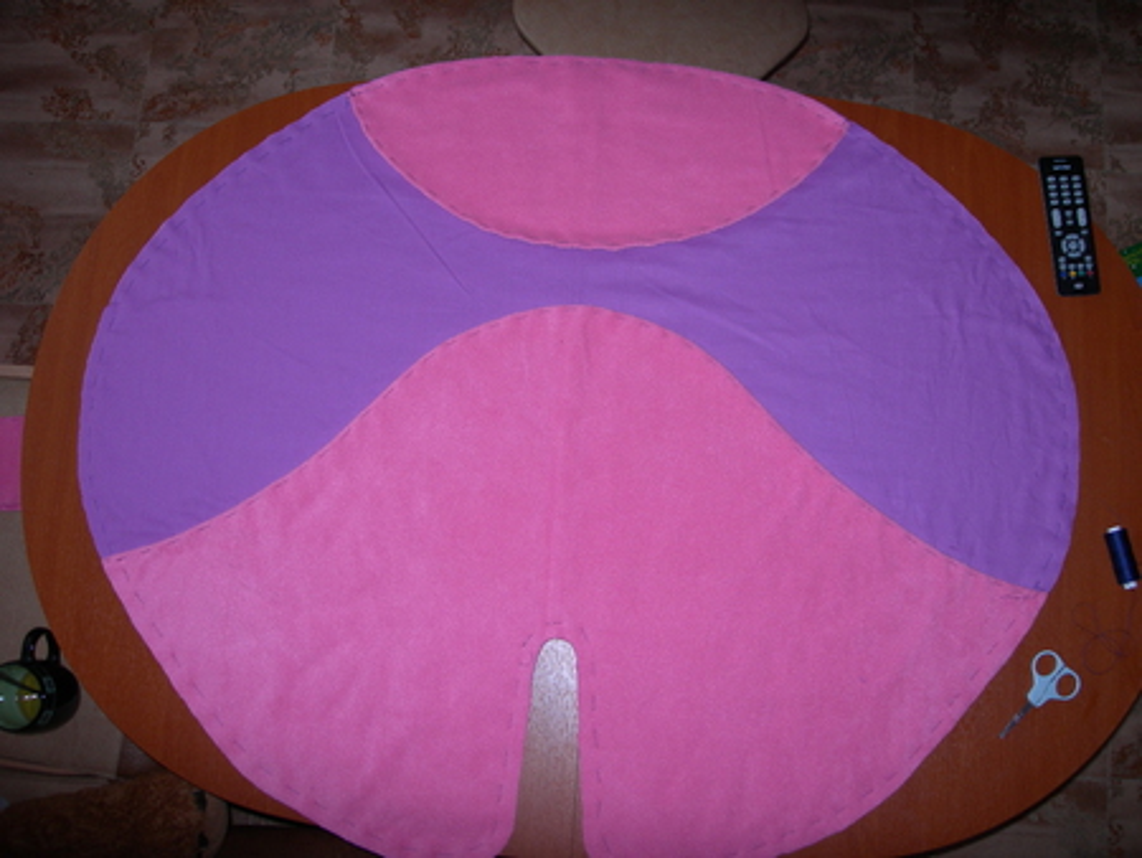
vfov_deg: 37.8
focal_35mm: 38
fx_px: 1254
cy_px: 429
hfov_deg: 49.0
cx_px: 571
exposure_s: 1/60.1
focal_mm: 7.8
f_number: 2.8
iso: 50
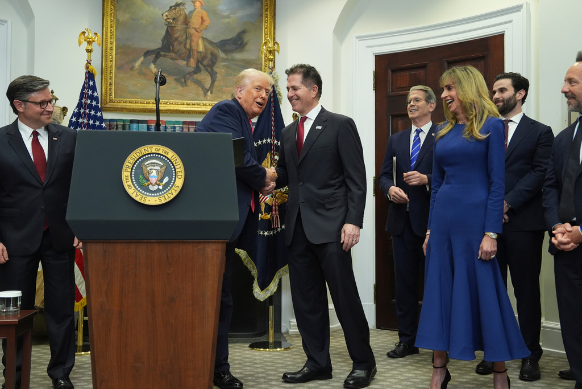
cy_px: 194
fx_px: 598
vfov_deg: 36.0
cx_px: 291
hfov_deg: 51.9
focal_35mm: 37
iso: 3200
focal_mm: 37
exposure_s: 1/250
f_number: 2.8
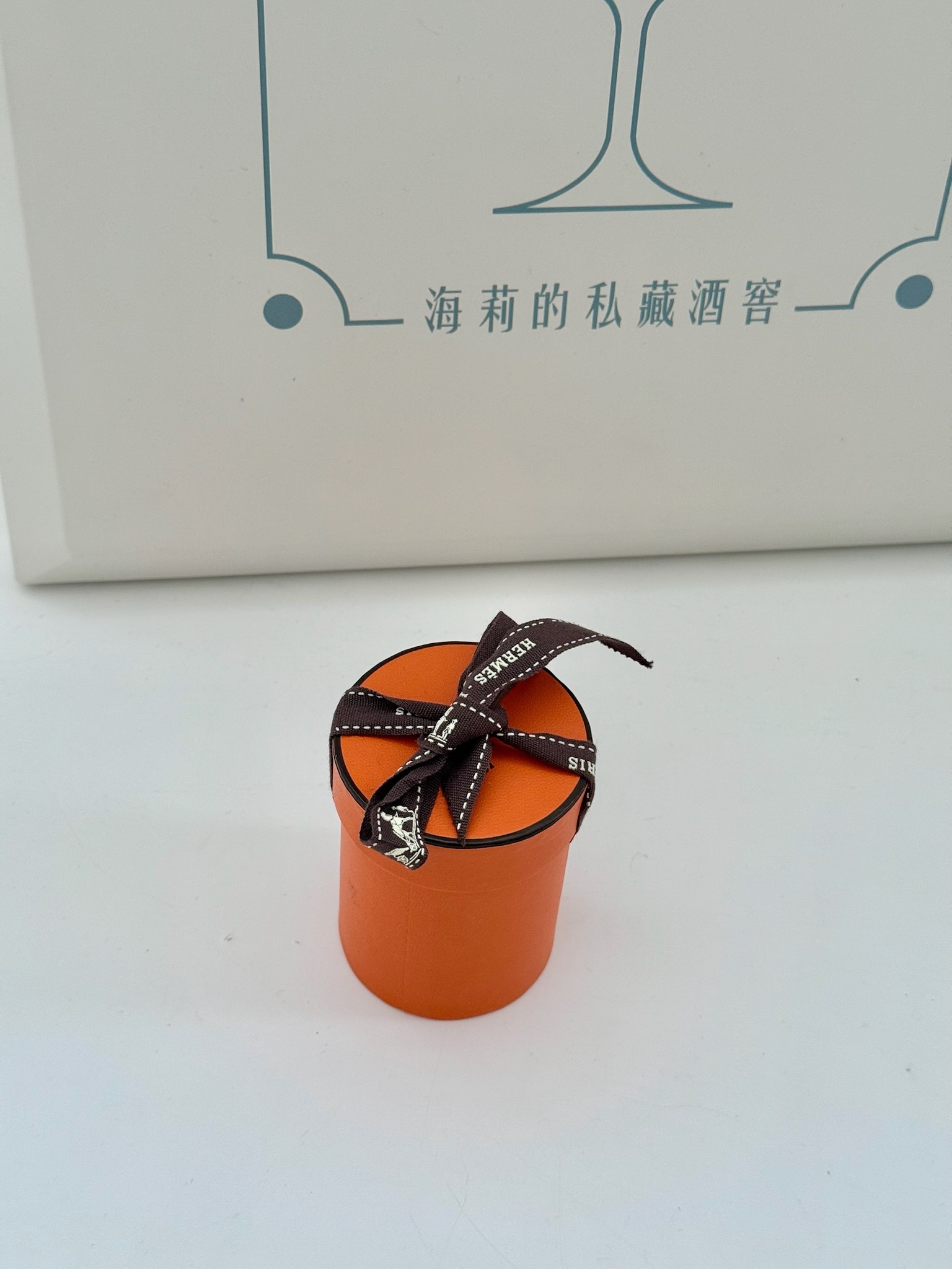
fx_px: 1760
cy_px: 634
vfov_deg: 39.7
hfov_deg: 30.3
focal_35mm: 48
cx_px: 476
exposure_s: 1/77
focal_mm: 6.76
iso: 100
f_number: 1.78
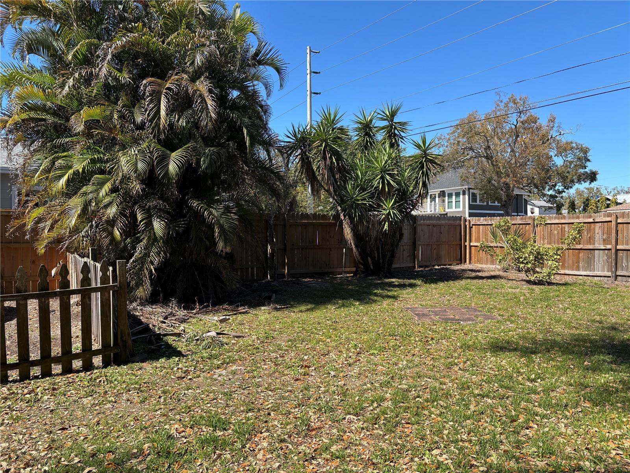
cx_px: 315
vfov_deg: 53.1
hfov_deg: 67.3
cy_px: 236
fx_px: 473
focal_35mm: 26
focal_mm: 5.96
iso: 50
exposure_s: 1/1590
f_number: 1.6
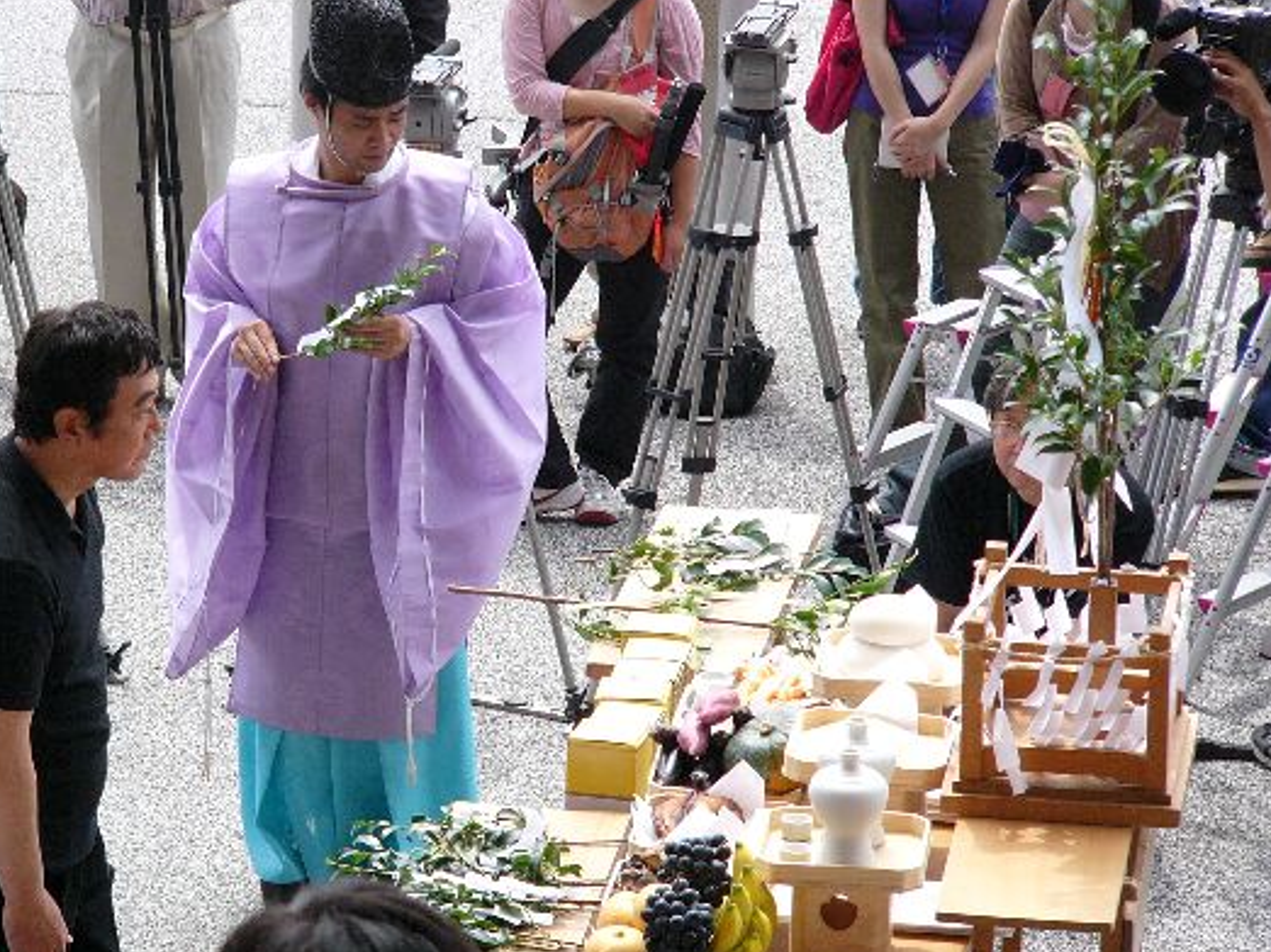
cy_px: 555
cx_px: 499
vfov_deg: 6.4
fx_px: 8551
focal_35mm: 233
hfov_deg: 8.5
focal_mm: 31.6
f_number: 2.8
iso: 100
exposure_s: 1/800
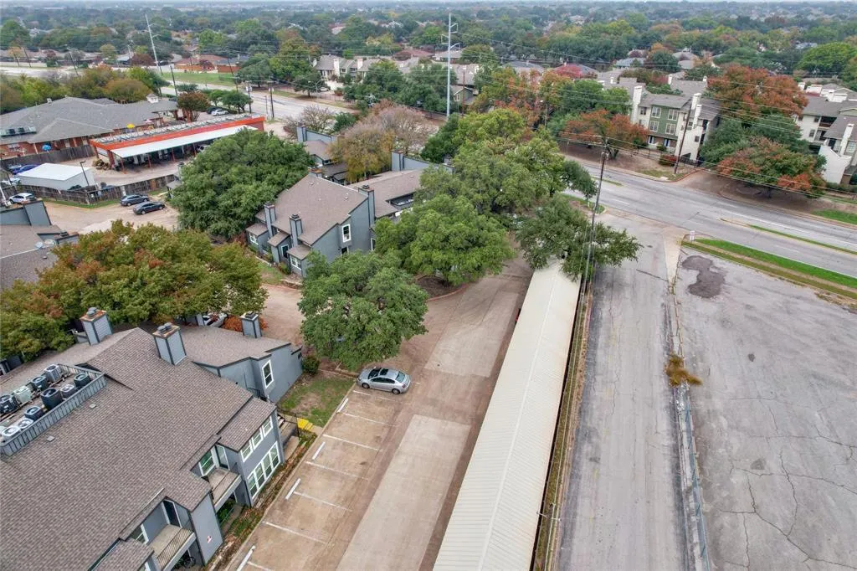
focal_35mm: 22
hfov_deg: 78.6
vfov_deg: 57.2
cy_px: 286
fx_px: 524
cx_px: 428
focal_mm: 8.38
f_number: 2.8
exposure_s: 1/500
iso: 130
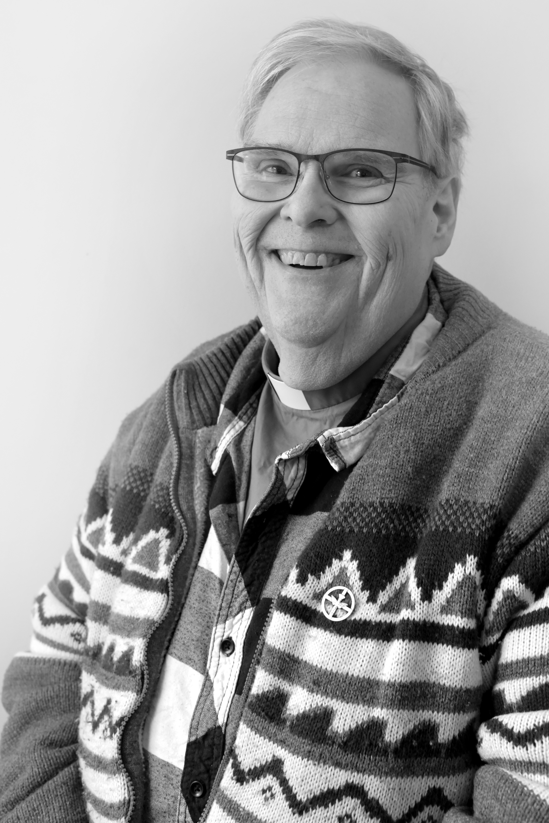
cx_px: 316
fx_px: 1097
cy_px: 333
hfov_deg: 28.1
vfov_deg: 40.9
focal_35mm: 48
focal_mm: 40
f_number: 4.5
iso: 1600
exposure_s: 1/80
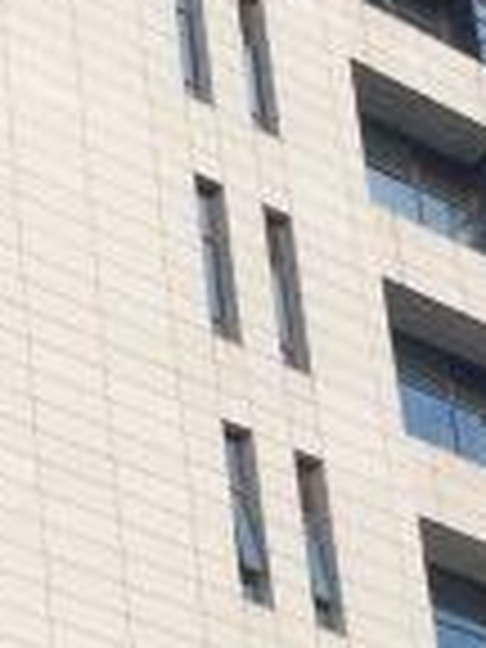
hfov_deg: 9.9
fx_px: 2639
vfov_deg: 13.6
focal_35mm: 141
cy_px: 788
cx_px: -398
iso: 32
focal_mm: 4.15
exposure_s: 1/1647
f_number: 2.2
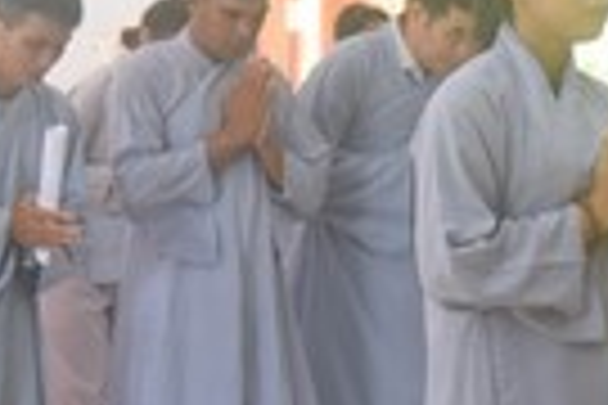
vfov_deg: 7.1
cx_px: 540
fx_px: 3259
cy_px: 315
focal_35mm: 193
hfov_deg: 10.6
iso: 1250
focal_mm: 40
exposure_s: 1/100
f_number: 5
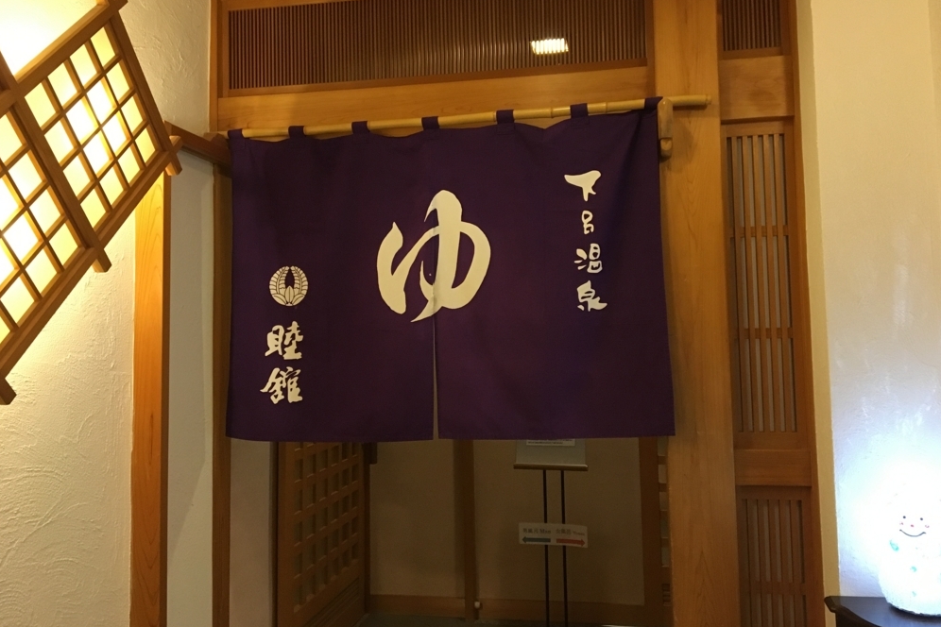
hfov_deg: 60.3
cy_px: 277
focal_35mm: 31
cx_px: 481
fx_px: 810
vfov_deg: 42.3
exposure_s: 1/30
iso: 200
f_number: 2.2
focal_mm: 4.15
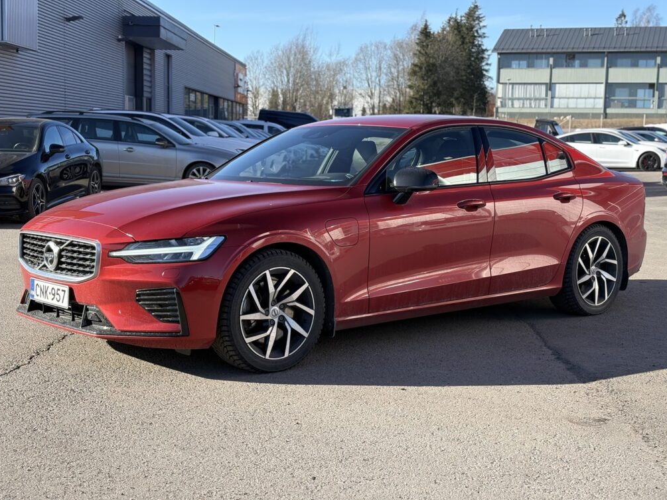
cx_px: 334
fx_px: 1021
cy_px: 254
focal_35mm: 53
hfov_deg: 36.2
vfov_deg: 27.5
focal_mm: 5.96
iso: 50
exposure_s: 1/1002
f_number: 1.6
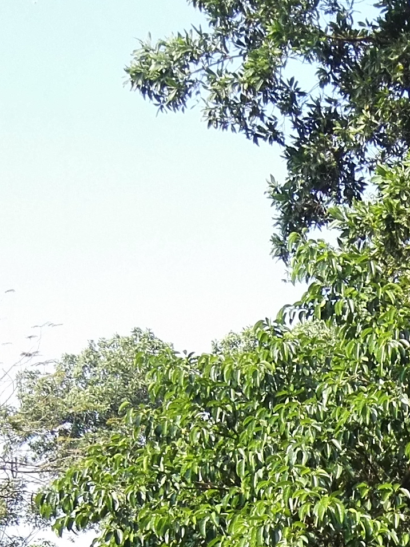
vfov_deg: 17.5
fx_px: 1563
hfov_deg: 14.0
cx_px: 621
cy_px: 858
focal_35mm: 99
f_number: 2
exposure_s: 1/647
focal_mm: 3.8
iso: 100
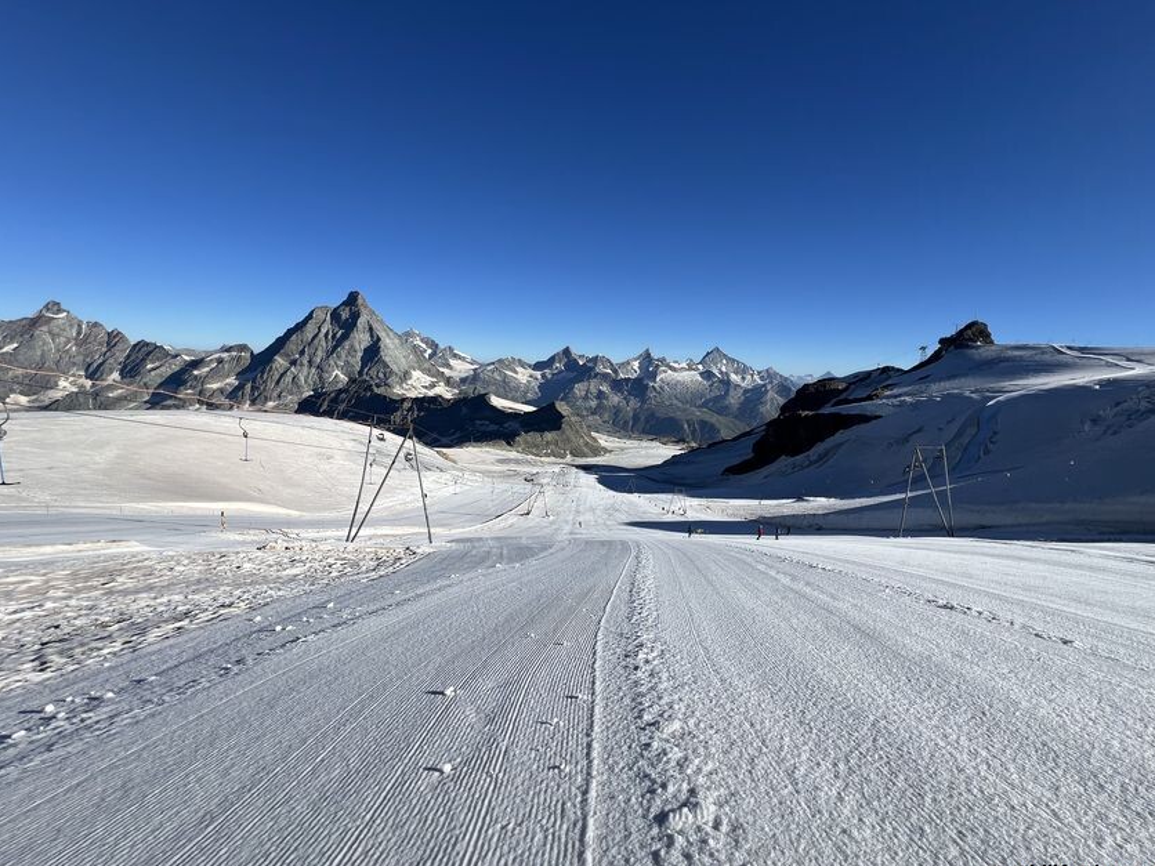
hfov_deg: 101.9
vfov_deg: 85.7
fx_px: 467
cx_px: 618
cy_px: 421
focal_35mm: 14
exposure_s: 1/2874
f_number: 1.8
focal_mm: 1.57
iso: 32
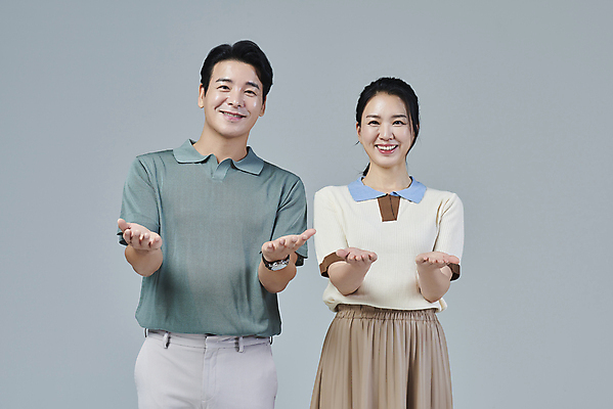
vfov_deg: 13.4
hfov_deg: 20.0
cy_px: 204
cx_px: 306
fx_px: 1738
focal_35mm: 102
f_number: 14
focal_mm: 102
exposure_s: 1/125
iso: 100
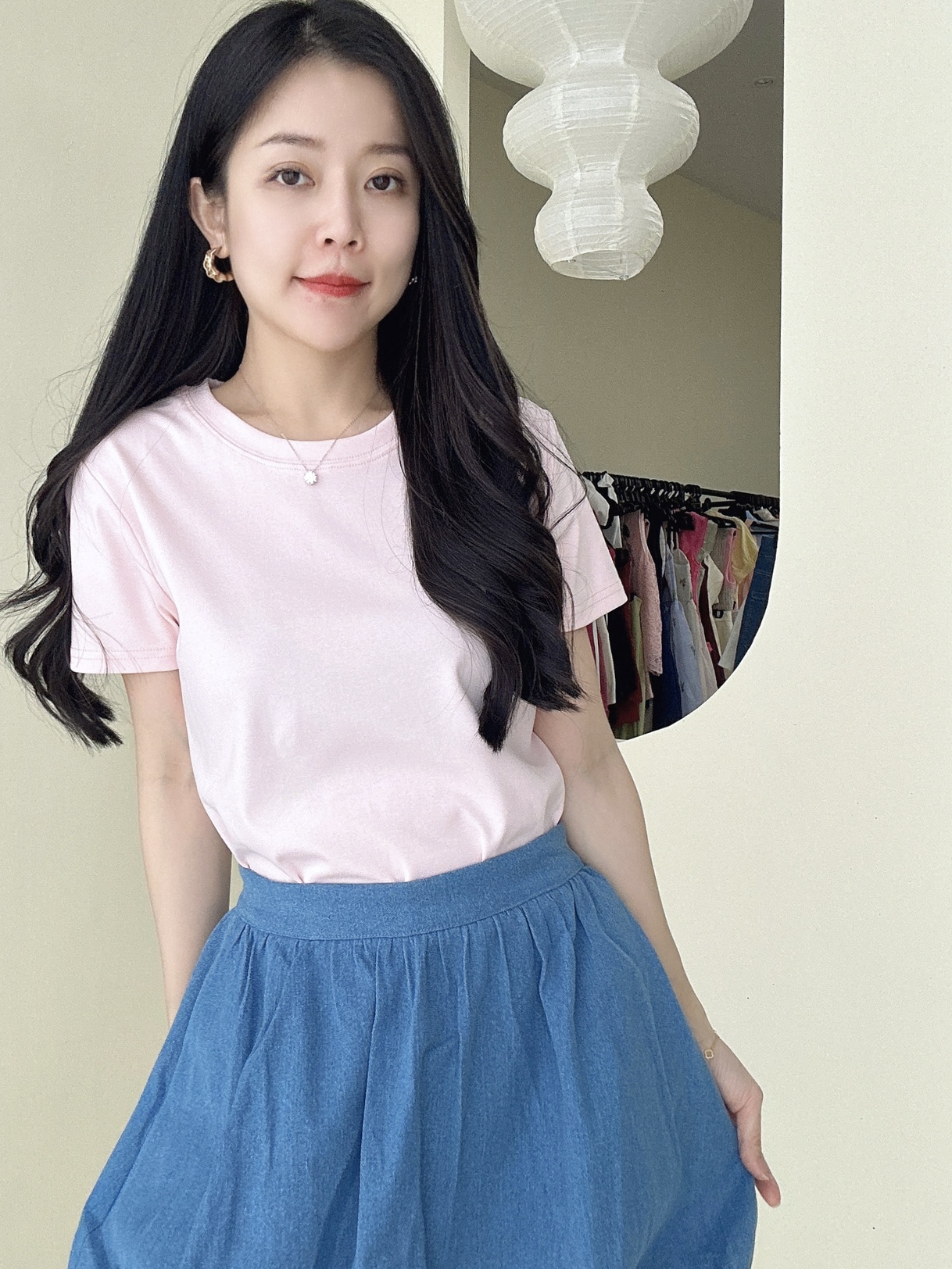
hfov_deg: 41.5
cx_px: 350
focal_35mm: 34
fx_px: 1247
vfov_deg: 53.7
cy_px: 747
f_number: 1.9
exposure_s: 1/85
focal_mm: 2.69
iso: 80
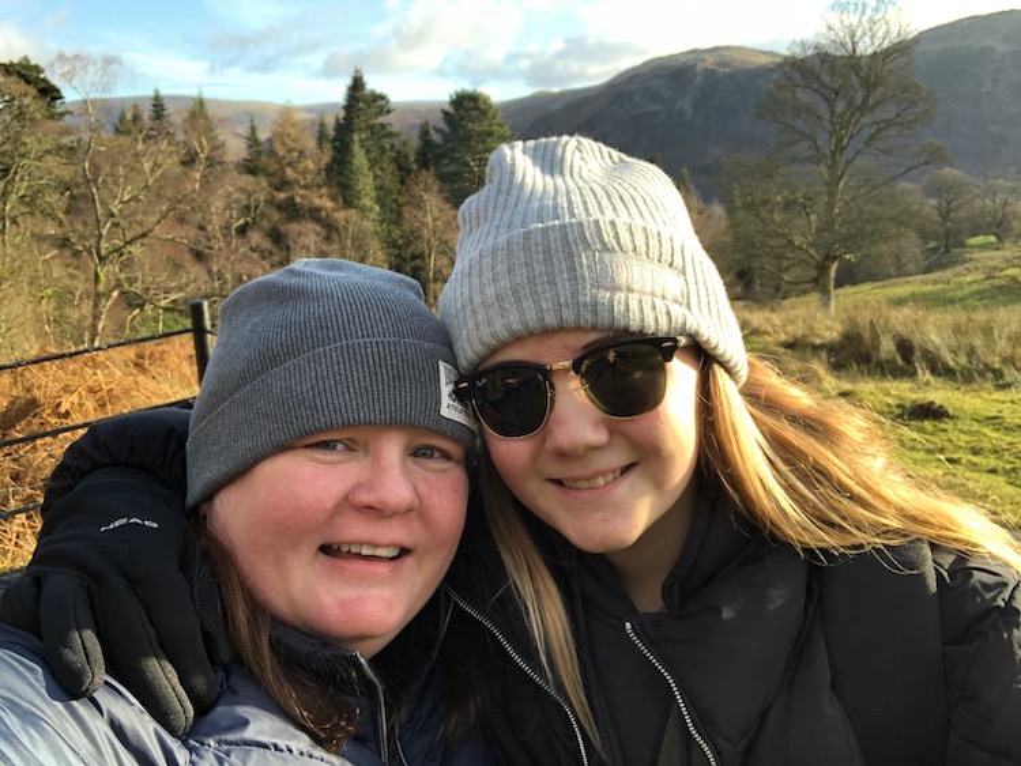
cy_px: 383
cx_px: 510
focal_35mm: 32
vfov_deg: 44.2
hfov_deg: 56.8
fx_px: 944
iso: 32
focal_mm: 2.87
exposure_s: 1/120
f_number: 2.2
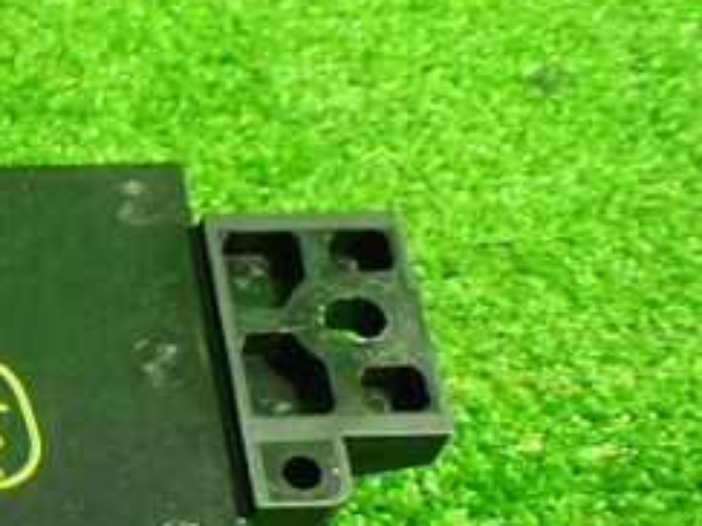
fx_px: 1500
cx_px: -159
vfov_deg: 19.8
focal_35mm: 74
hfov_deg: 23.8
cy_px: 379
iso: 800
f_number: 2.3
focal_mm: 5.4
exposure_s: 1/50
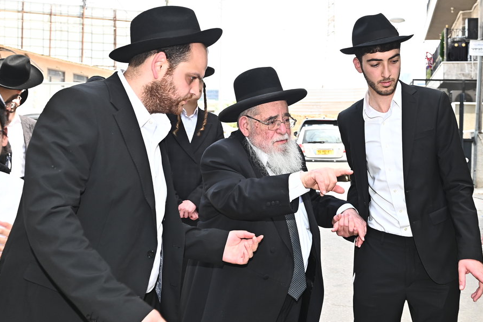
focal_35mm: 50
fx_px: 671
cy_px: 136
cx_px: 288
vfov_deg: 26.9
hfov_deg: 39.4
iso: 250
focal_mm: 32
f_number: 5.6
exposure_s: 1/200
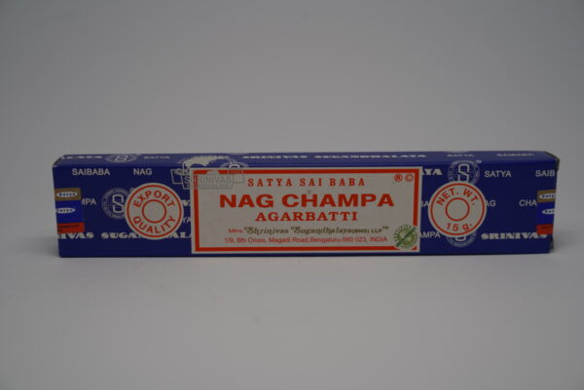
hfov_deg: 36.8
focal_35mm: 54
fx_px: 877
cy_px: 195
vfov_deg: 25.1
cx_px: 292
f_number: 4.5
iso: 80
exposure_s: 1/100
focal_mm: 54
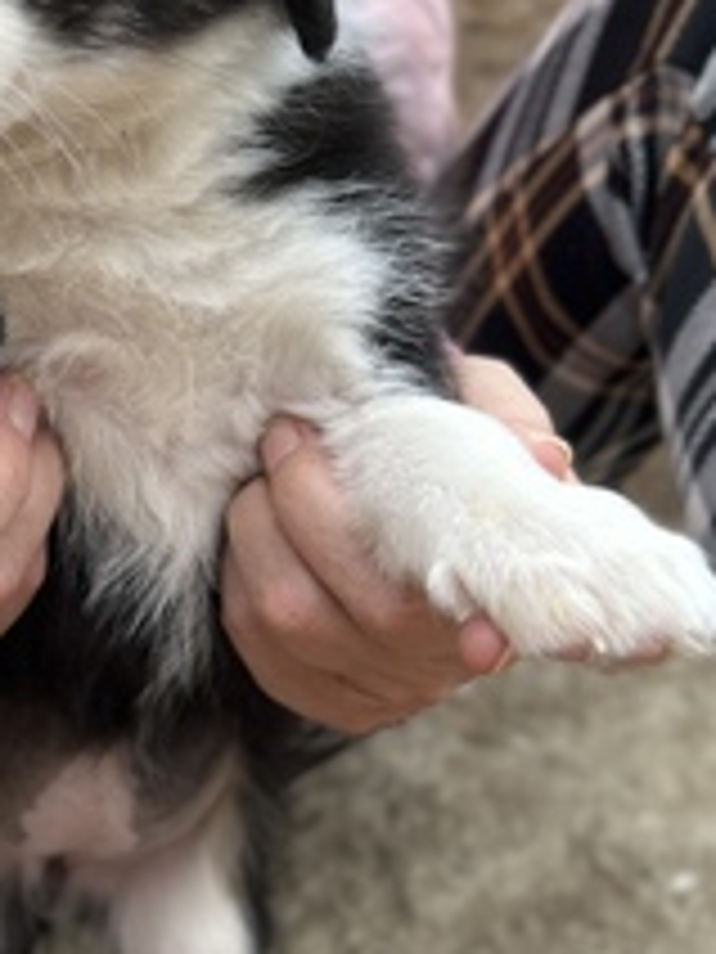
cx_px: 59
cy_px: 378
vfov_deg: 38.7
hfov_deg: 28.4
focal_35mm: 49
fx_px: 1351
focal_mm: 5.7
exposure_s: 1/808
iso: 50
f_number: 1.5
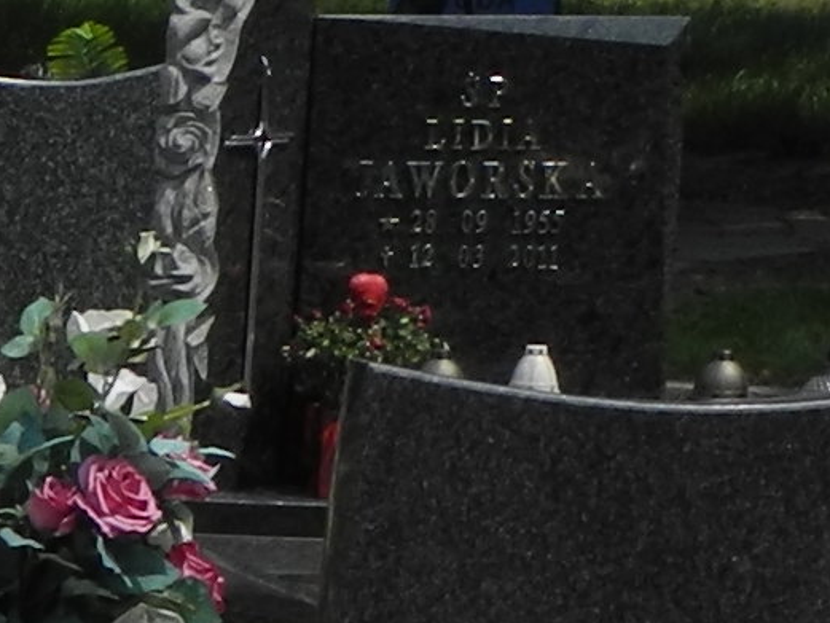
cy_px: 1326
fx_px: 7555
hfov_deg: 5.8
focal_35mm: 315
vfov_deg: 4.6
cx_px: -1741
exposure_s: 1/1000
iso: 100
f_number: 5
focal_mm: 9.7
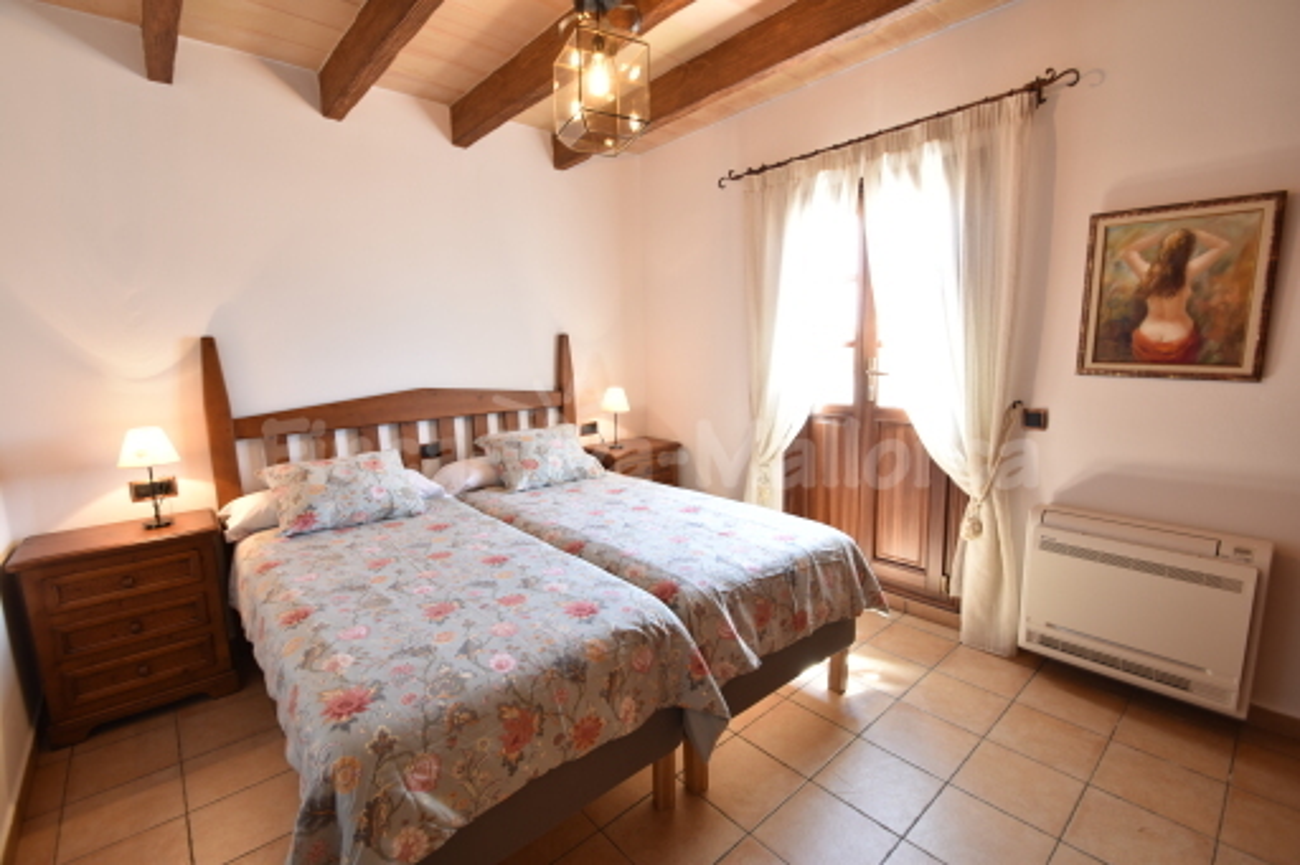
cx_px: 650
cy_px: 432
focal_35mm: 15
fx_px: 541
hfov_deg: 100.4
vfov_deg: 77.3
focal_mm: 10
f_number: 5
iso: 100
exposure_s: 1/4
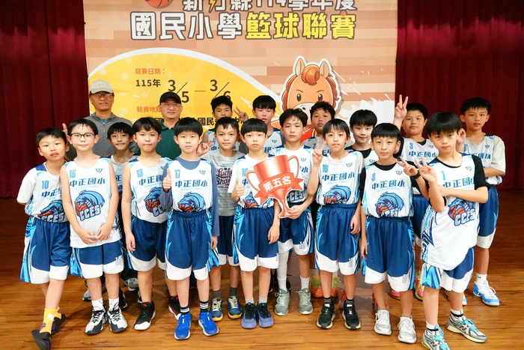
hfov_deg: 73.7
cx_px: 262
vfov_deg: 53.2
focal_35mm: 24
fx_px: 349
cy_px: 175
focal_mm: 8.8
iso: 4000
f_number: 2.4
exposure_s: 1/160
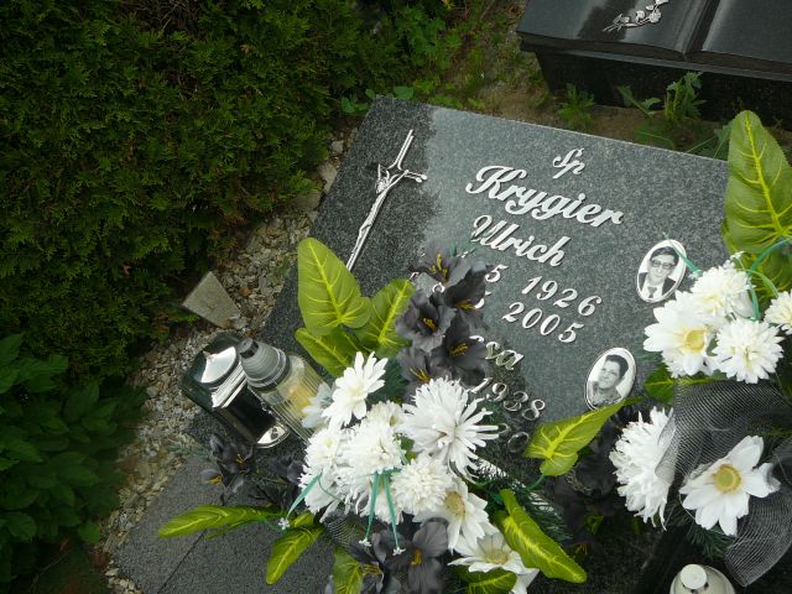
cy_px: 297
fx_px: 801
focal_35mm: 35
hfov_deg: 52.6
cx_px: 396
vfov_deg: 40.7
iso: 80
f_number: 2.8
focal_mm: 5.2
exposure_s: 1/400
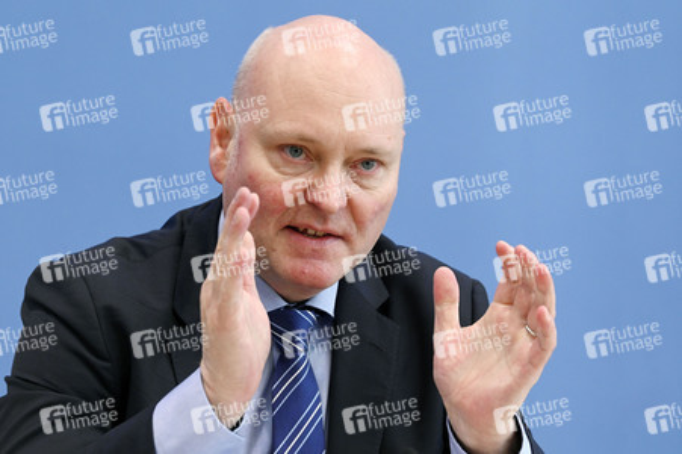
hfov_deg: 14.7
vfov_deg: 9.8
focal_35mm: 140
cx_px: 341
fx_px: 2650
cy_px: 227
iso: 3200
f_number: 6.3
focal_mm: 140
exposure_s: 1/500
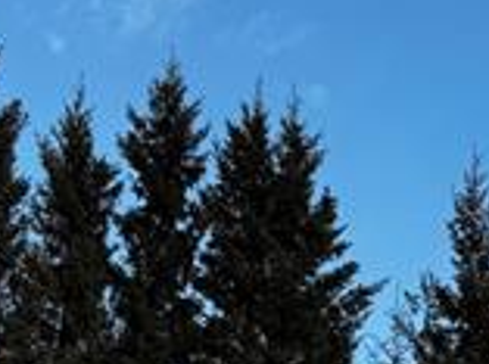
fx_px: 2213
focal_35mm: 157
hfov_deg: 11.5
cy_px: 632
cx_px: 953
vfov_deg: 9.0
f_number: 1.78
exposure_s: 1/2833
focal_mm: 6.76
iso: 80
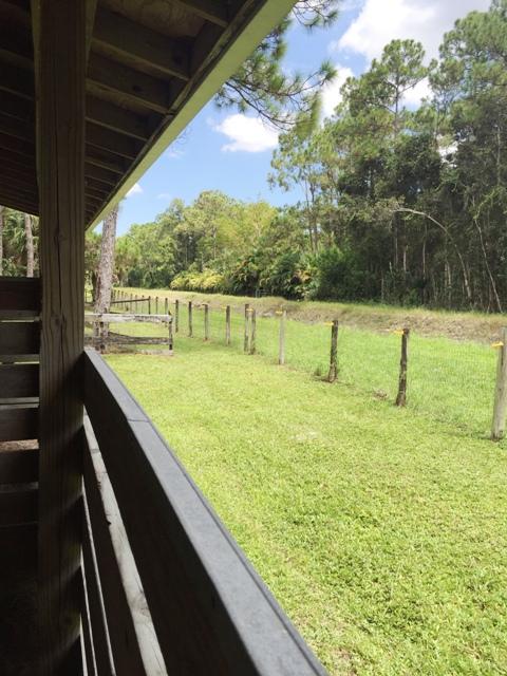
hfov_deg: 48.2
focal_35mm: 29
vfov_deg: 61.7
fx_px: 566
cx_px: 254
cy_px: 338
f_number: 2.2
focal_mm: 4.15
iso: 32
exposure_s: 1/964
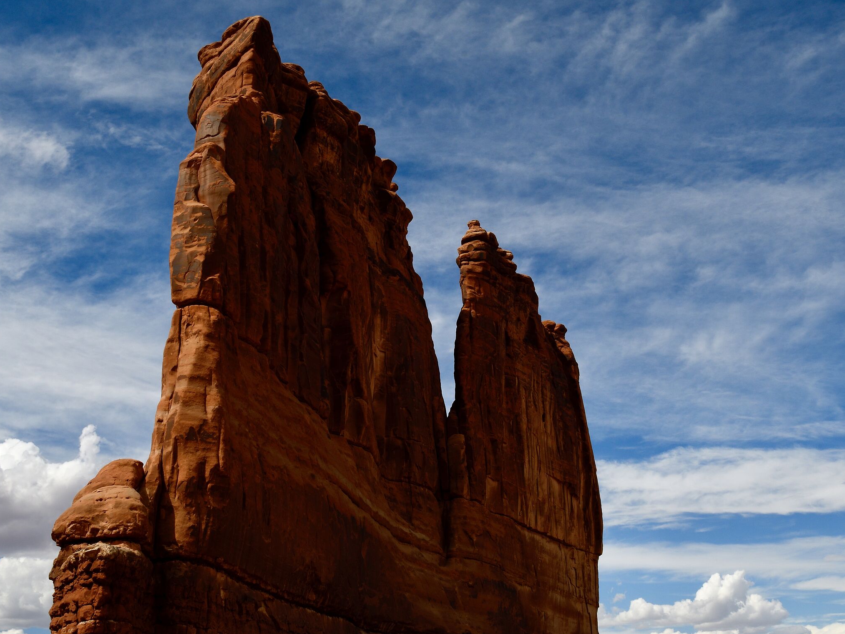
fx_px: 1001
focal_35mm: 41
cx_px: 415
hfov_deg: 45.8
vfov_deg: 35.1
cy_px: 312
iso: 250
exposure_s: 1/400
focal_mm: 24
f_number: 14
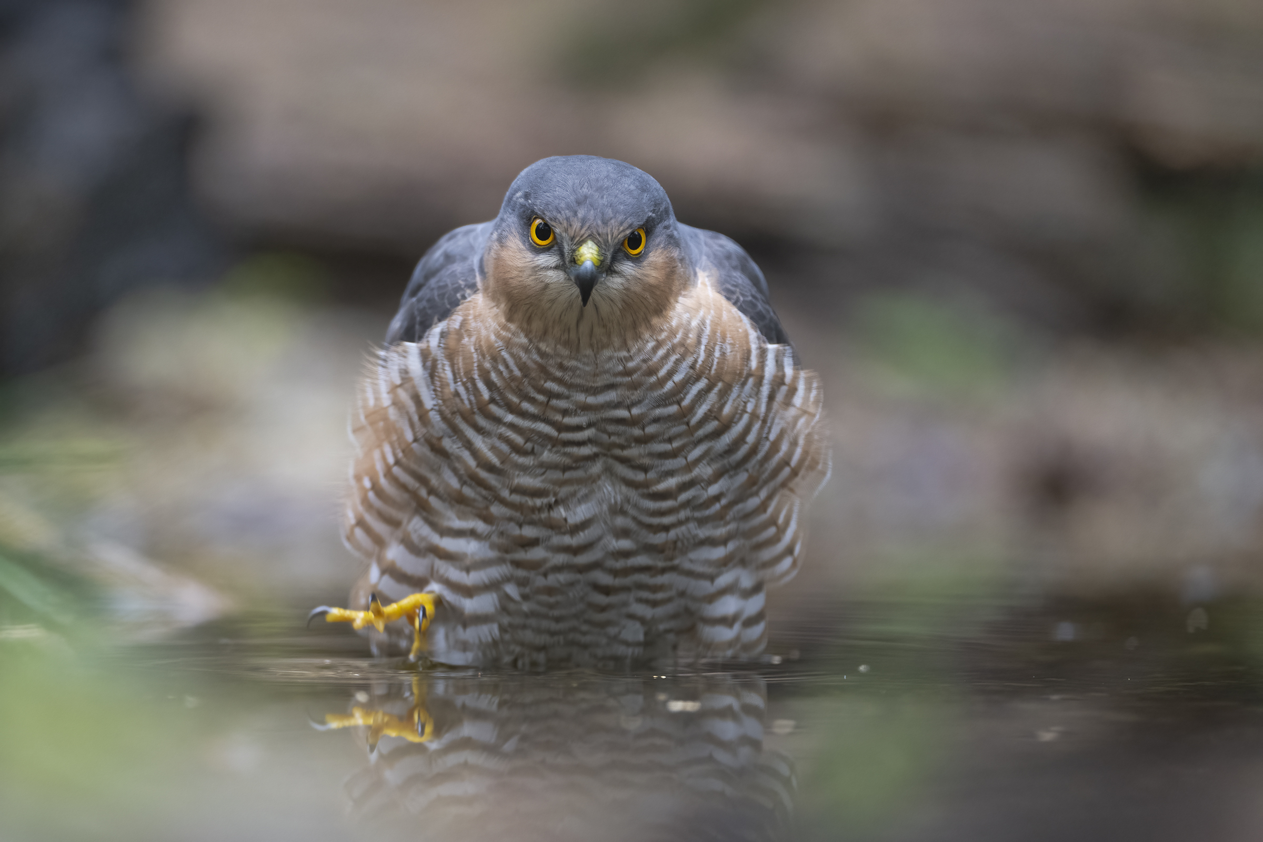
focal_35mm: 400
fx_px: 14032
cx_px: 632
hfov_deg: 5.2
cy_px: 421
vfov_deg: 3.4
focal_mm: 400
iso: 2000
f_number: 4
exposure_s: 1/125
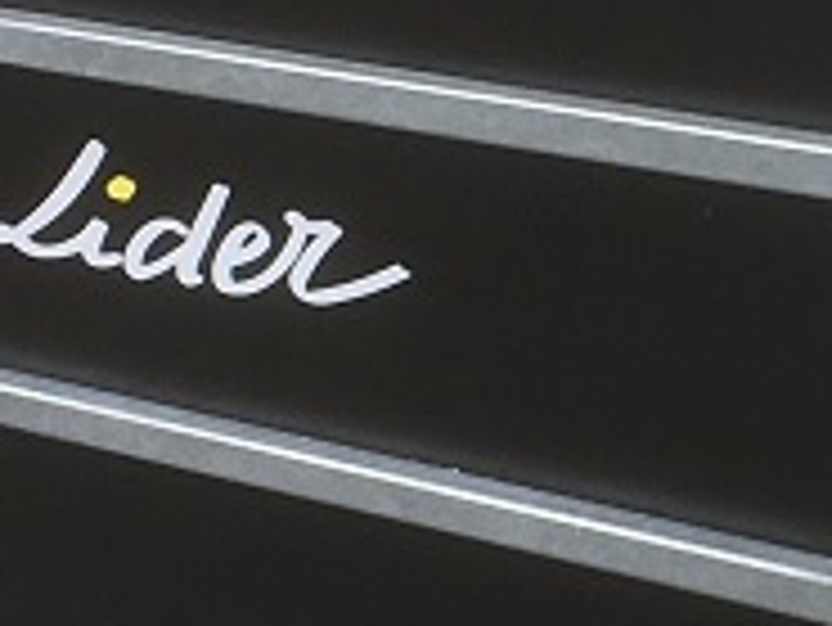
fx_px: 3584
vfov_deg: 10.0
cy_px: 248
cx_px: 1097
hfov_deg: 12.8
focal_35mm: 149
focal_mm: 4.15
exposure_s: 1/308
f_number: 2.2
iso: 25
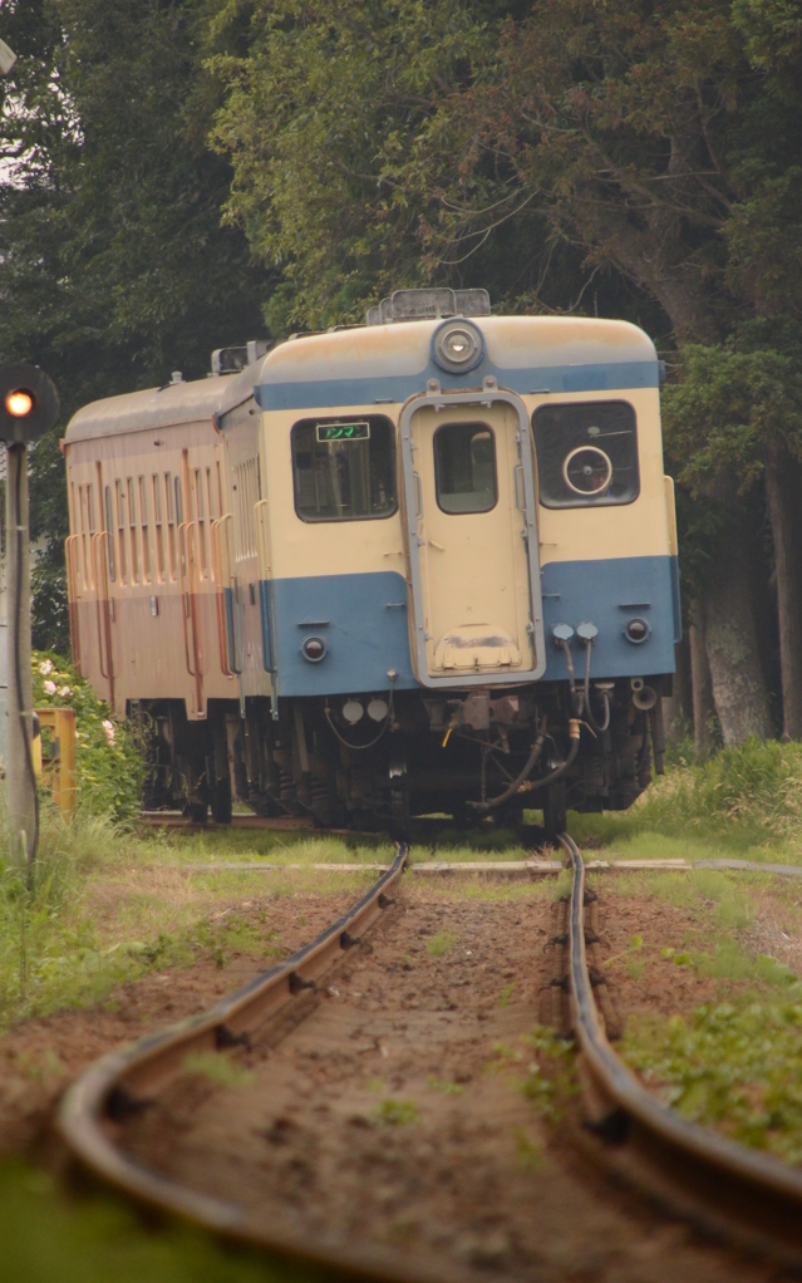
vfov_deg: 2.5
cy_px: 642
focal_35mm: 827
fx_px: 28913
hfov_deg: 1.6
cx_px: 403
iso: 400
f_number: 5.6
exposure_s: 1/100
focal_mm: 300
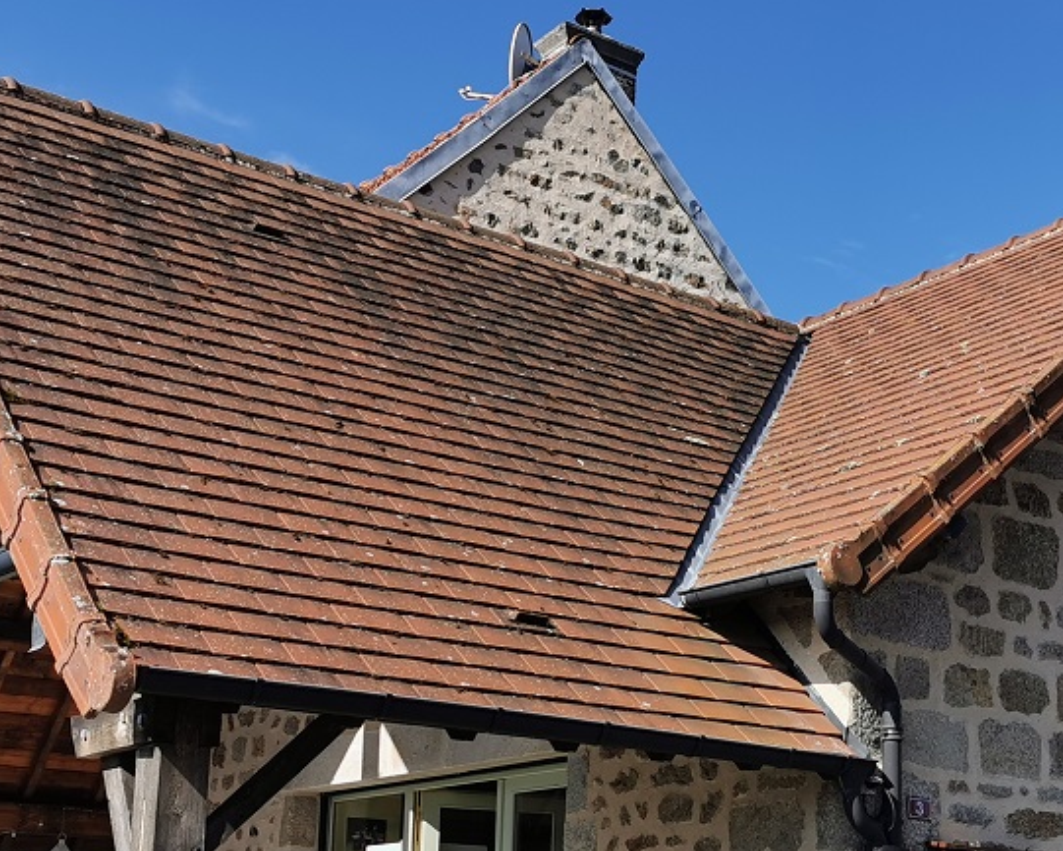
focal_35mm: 61
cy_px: 647
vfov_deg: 24.7
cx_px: 690
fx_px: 1919
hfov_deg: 30.8
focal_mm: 5.56
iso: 50
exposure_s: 1/4016
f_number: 1.6
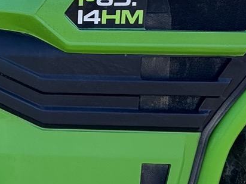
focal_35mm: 68
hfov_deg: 25.7
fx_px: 483
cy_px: 23
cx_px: -47
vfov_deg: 21.2
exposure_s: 1/425
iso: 40
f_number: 2.2
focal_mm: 2.22
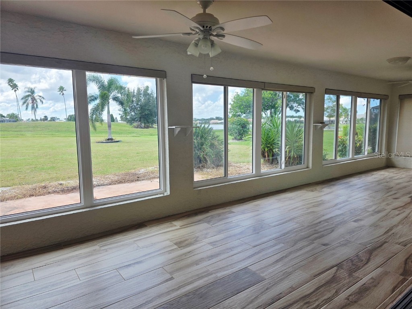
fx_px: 274
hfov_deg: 73.9
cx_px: 206
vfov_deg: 58.9
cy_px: 154
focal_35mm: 23
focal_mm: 6.3
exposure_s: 1/2000
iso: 80
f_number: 1.7
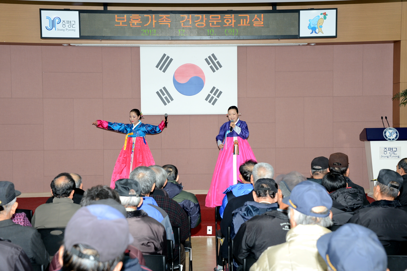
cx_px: 204
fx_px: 768
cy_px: 136
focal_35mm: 68
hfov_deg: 29.7
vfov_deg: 20.0
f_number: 7.1
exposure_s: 1/60
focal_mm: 68
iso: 800
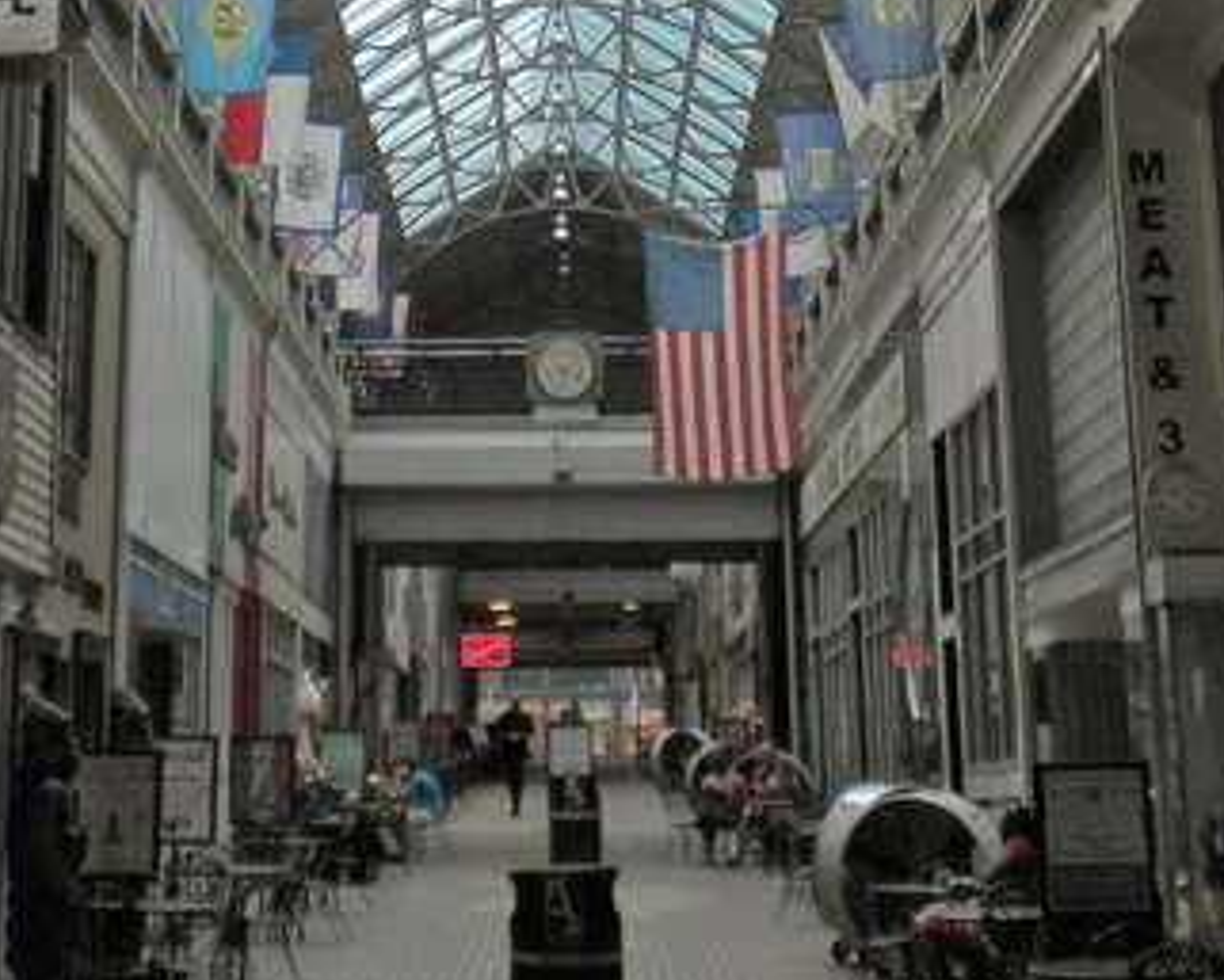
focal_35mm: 90
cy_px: -278
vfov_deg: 16.2
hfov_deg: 21.2
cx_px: 503
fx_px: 3261
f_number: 3.5
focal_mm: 6.6
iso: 64
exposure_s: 1/143
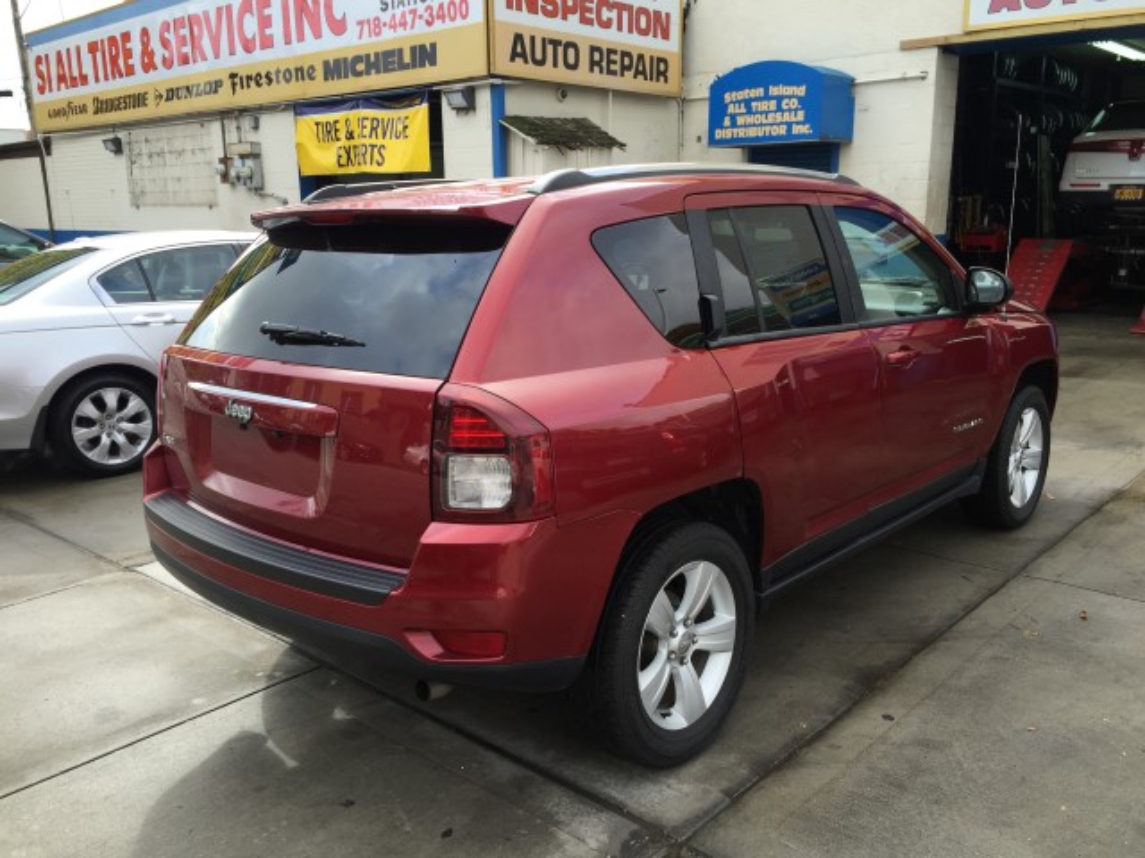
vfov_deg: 48.2
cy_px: 429
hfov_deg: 61.7
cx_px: 572
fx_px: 959
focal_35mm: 29
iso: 32
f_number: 2.2
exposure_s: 1/370
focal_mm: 4.15
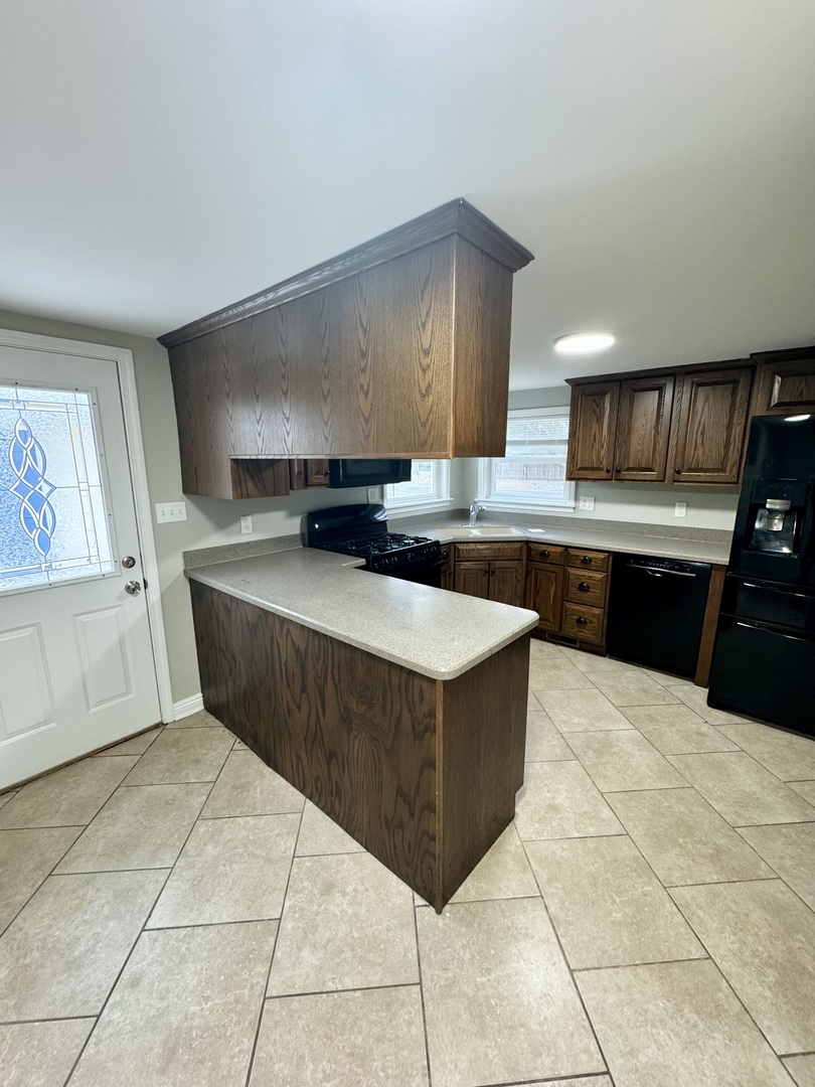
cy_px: 544
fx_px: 439
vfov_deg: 102.1
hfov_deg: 85.7
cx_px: 408
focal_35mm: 14
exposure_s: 1/60
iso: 250
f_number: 2.2
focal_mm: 2.22
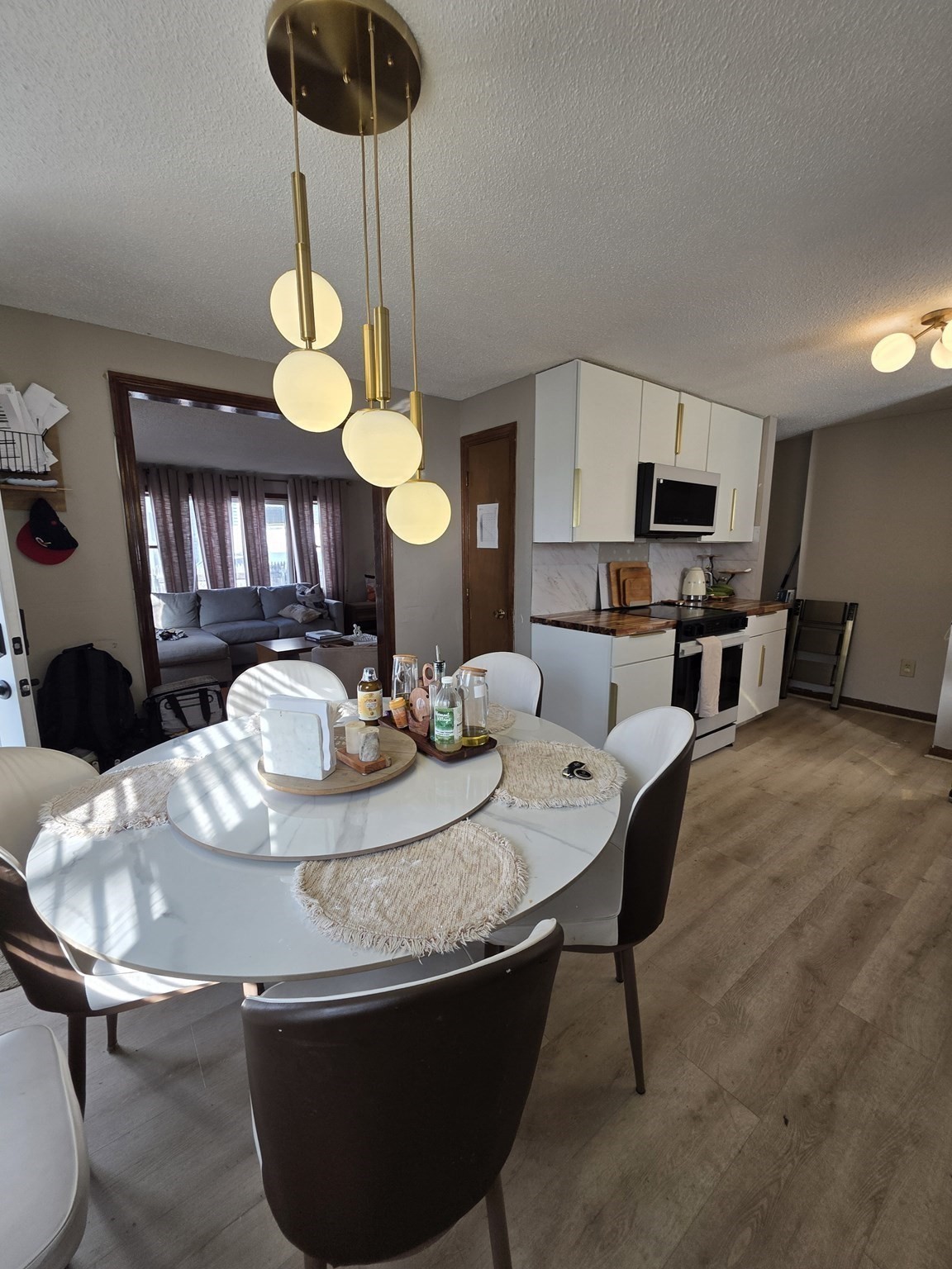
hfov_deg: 89.9
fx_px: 477
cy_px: 634
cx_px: 476
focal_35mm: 13
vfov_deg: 106.2
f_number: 1.9
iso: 50
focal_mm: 2.2
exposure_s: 1/120
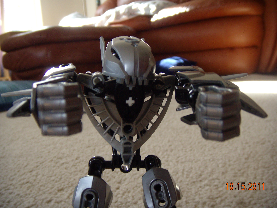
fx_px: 304
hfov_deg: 49.0
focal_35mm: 38
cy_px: 104
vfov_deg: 37.7
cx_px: 138
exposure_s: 1/30.3
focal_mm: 6.4
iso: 87
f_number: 3.5
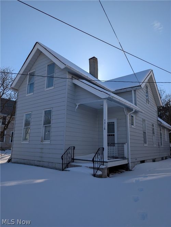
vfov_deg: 71.5
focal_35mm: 24
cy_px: 114
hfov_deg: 56.9
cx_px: 86
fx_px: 158
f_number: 1.68
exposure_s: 1/2688
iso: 22
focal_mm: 6.9
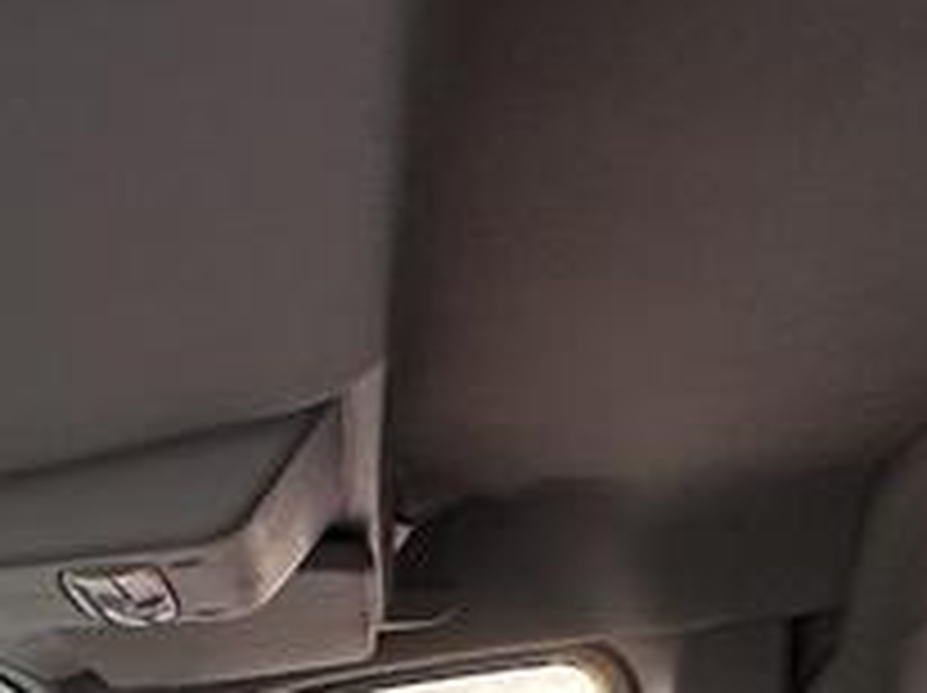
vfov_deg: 17.6
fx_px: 1632
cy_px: 1359
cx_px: -36
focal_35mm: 61
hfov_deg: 29.3
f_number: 2.2
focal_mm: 2.22
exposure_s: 1/99
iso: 64
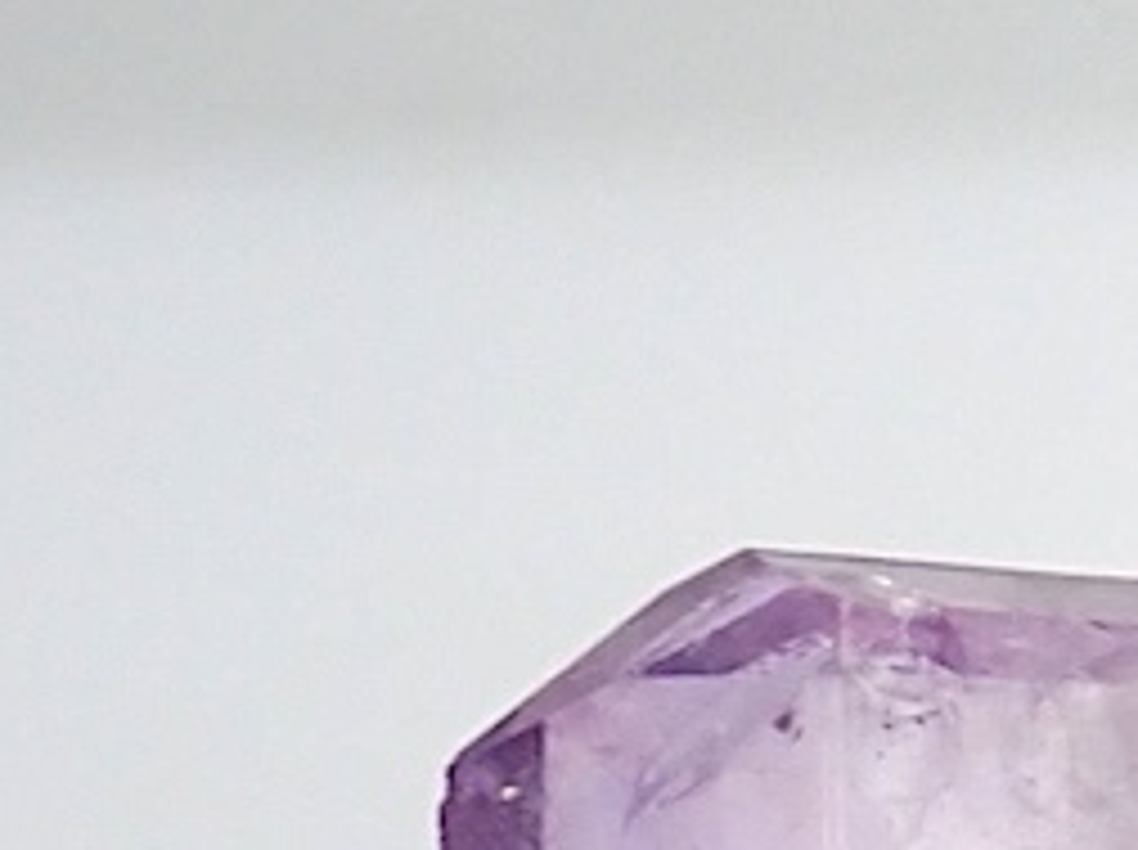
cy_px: 1421
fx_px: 13328
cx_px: 2622
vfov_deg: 3.6
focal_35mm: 406
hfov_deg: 4.8
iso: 160
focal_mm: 14.62
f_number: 4.3
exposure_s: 1/125
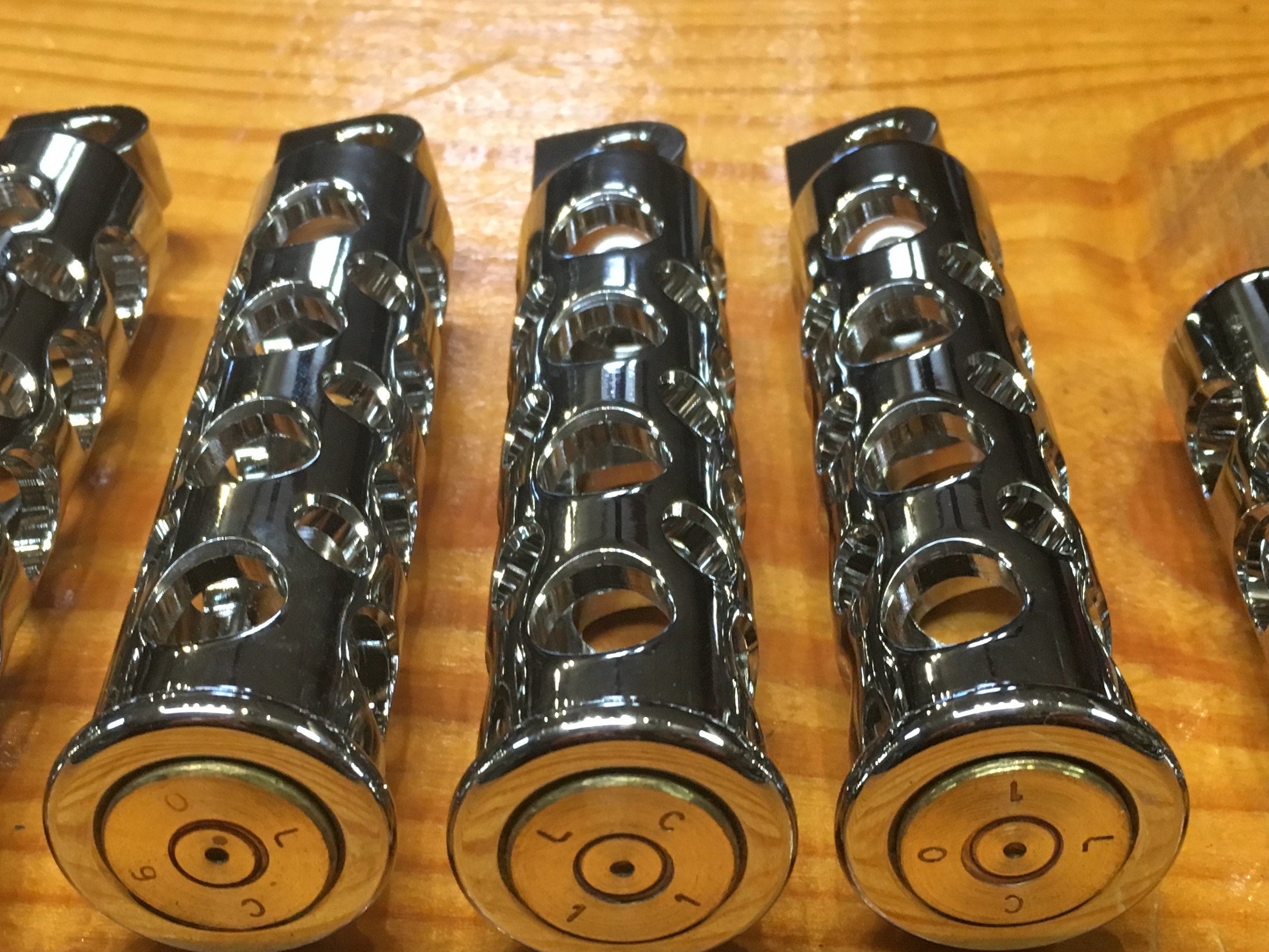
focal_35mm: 50
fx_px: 1833
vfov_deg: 28.8
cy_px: 691
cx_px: 624
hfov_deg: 38.2
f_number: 2.2
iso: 160
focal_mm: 4.15
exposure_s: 1/30
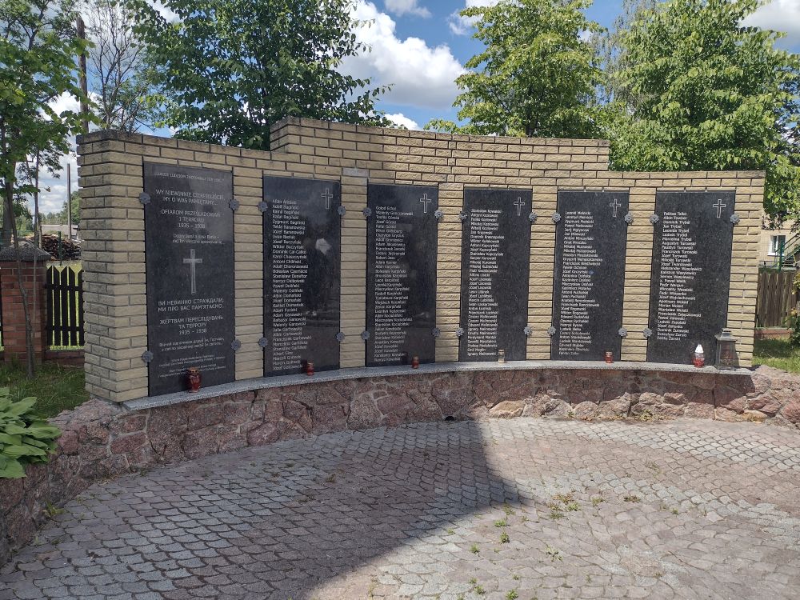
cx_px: 400
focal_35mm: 27
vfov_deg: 51.4
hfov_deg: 65.3
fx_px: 624
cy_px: 300
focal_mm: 4.71
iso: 100
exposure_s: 1/1455
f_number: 1.7
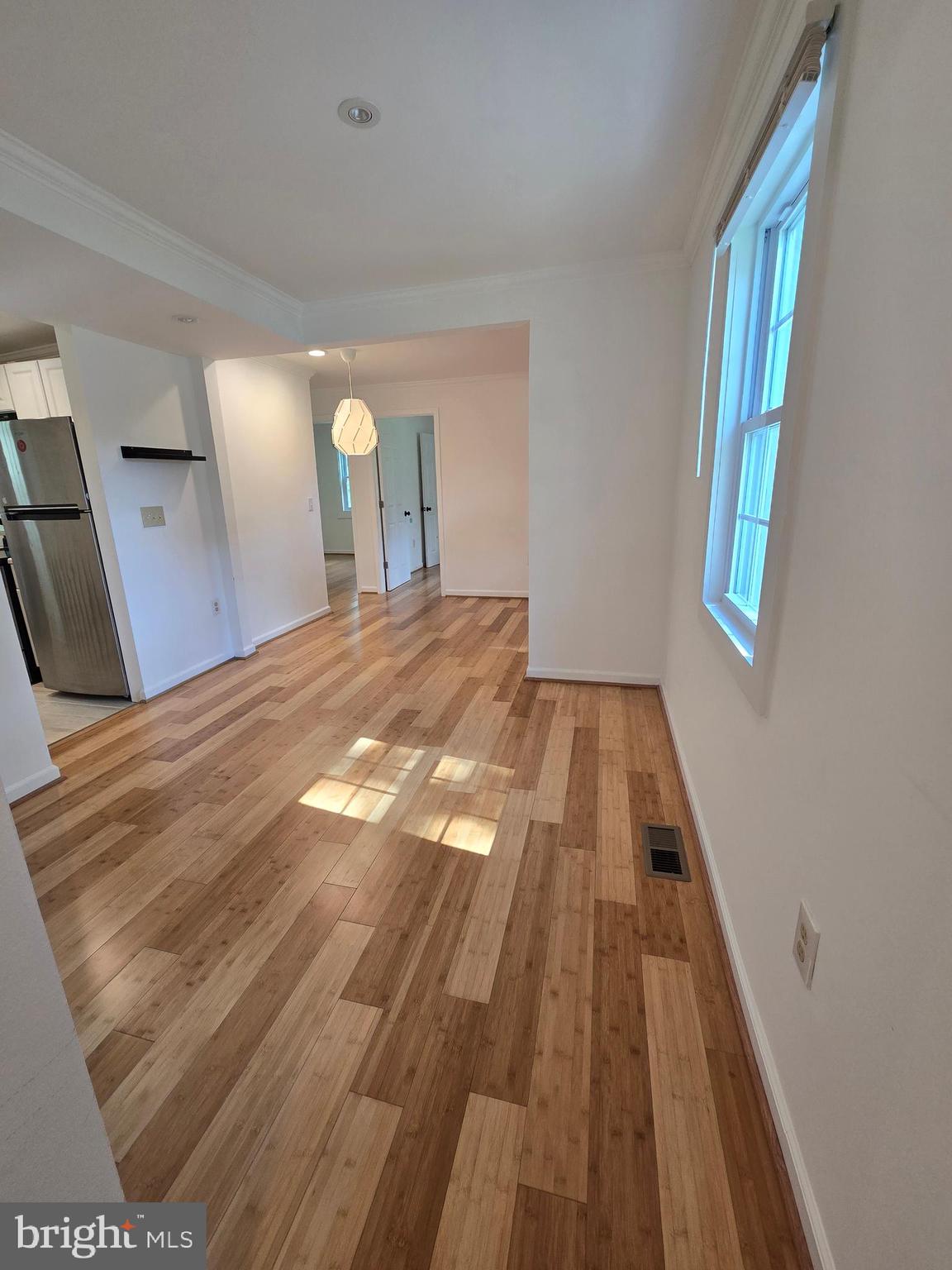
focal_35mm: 13
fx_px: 477
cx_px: 476
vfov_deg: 106.2
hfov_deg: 89.9
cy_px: 635
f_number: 2.2
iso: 100
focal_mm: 2.2
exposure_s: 1/60
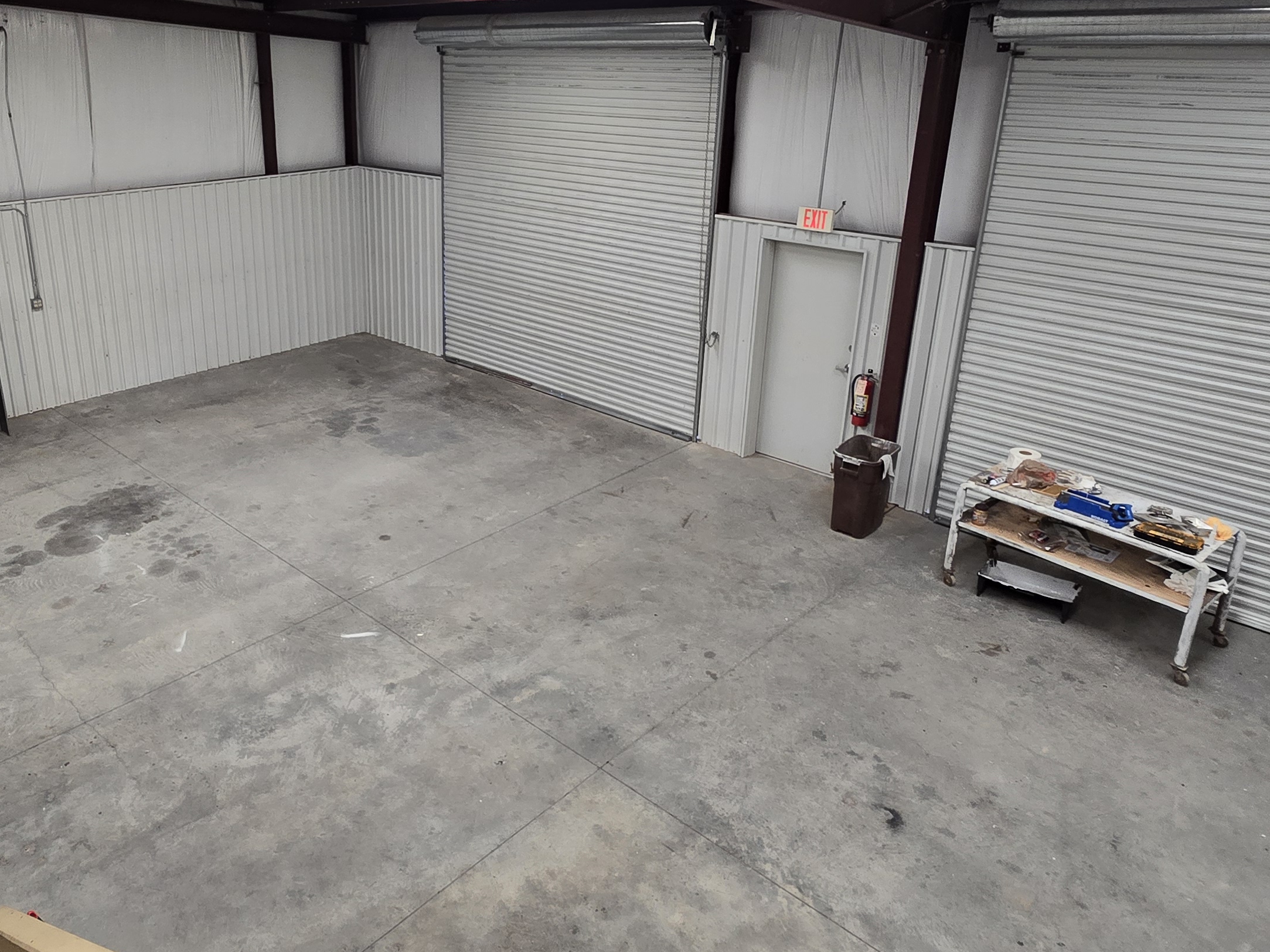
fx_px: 880
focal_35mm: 24
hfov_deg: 70.4
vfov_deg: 56.4
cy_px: 381
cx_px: 474
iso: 100
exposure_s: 1/60
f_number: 2.2
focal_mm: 2.2
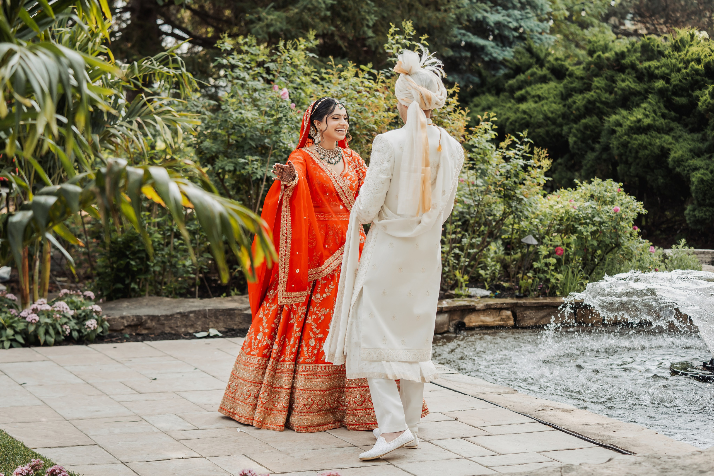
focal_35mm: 70
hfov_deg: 28.8
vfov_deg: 19.5
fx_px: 1388
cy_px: 238
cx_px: 357
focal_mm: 70
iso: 400
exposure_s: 1/800
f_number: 3.2
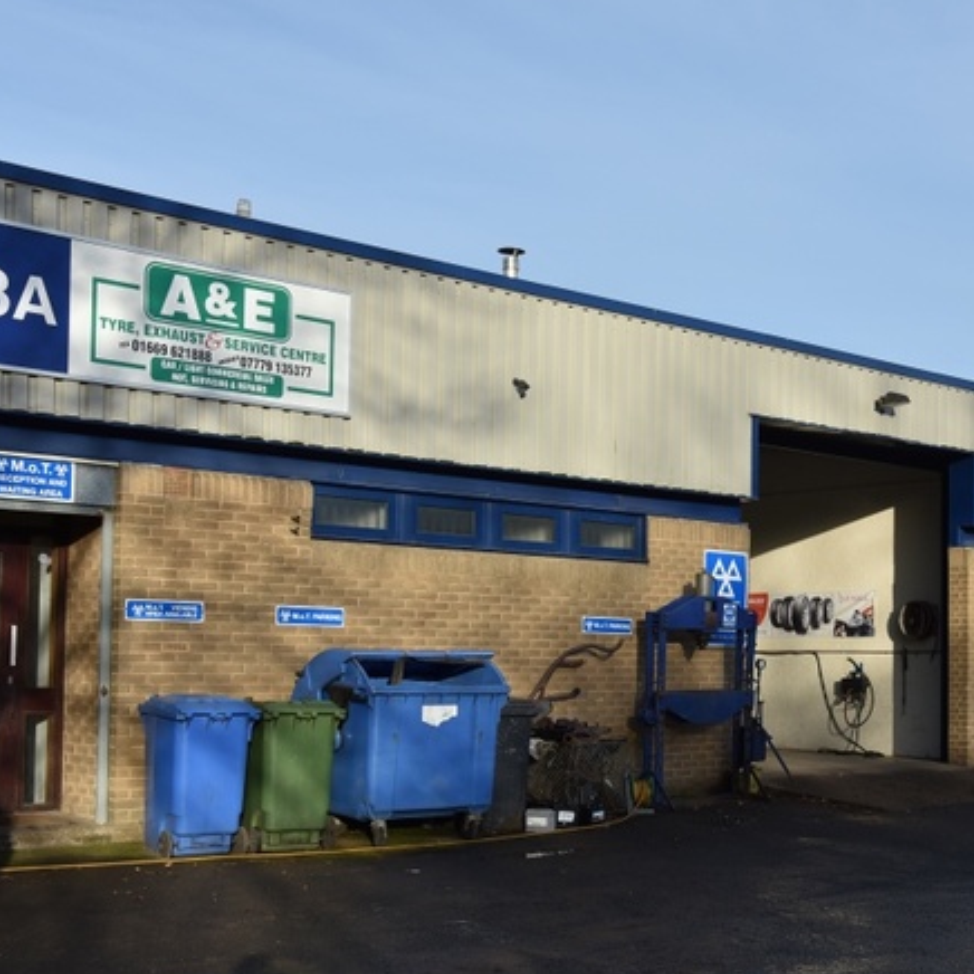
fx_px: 1687
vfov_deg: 32.1
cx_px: 693
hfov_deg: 31.8
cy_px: 590
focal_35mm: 53
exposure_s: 1/640
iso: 250
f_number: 10
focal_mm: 34
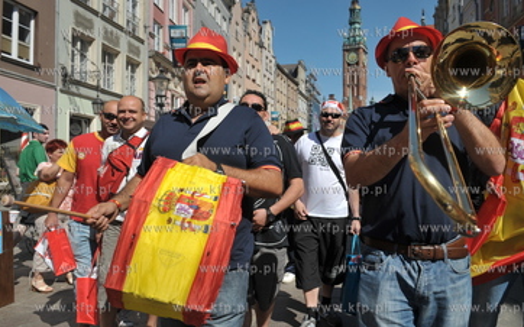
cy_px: 169
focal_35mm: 27
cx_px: 288
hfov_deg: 68.2
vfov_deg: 46.0
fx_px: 385
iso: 400
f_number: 7.1
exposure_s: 1/2000
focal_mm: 24
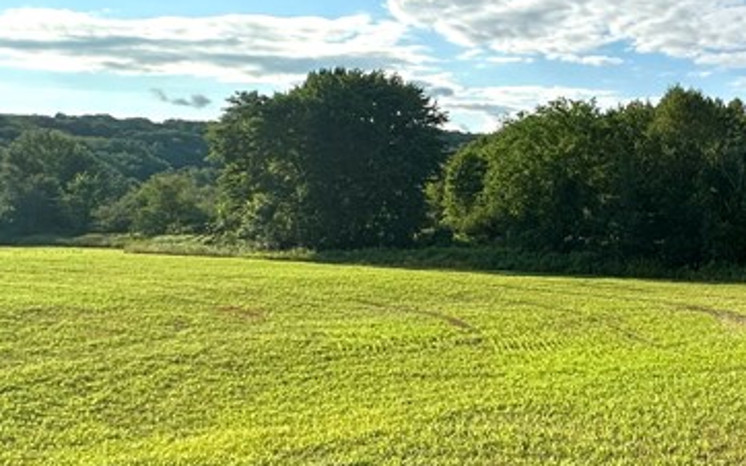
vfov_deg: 29.9
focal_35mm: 42
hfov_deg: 38.4
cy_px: 107
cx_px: 835
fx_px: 854
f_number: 2.2
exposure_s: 1/2882
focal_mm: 2.22
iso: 50
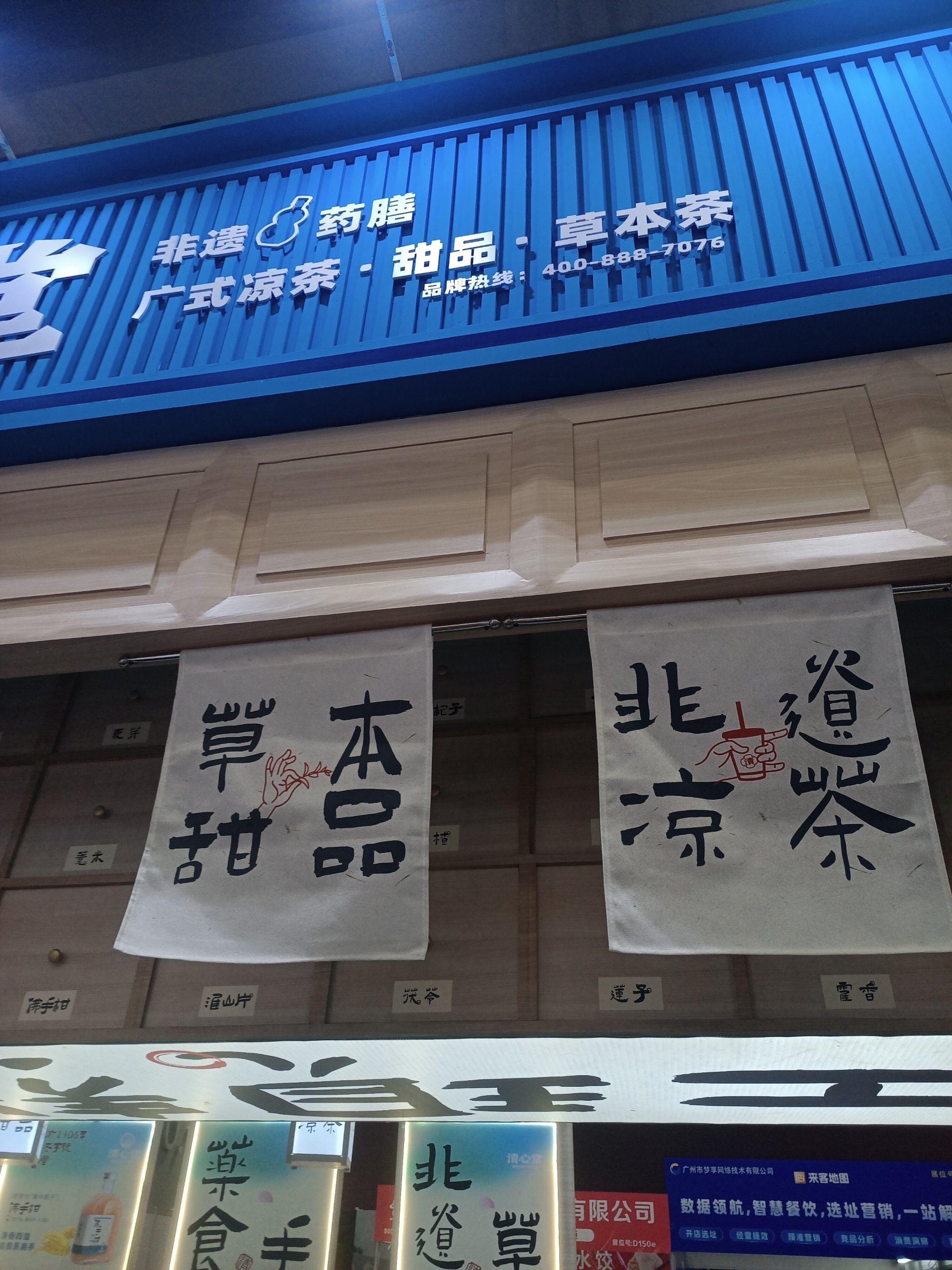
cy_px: 635
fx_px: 953
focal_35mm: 26
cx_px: 476
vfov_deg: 67.3
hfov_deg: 53.1
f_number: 1.8
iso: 253
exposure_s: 1/100
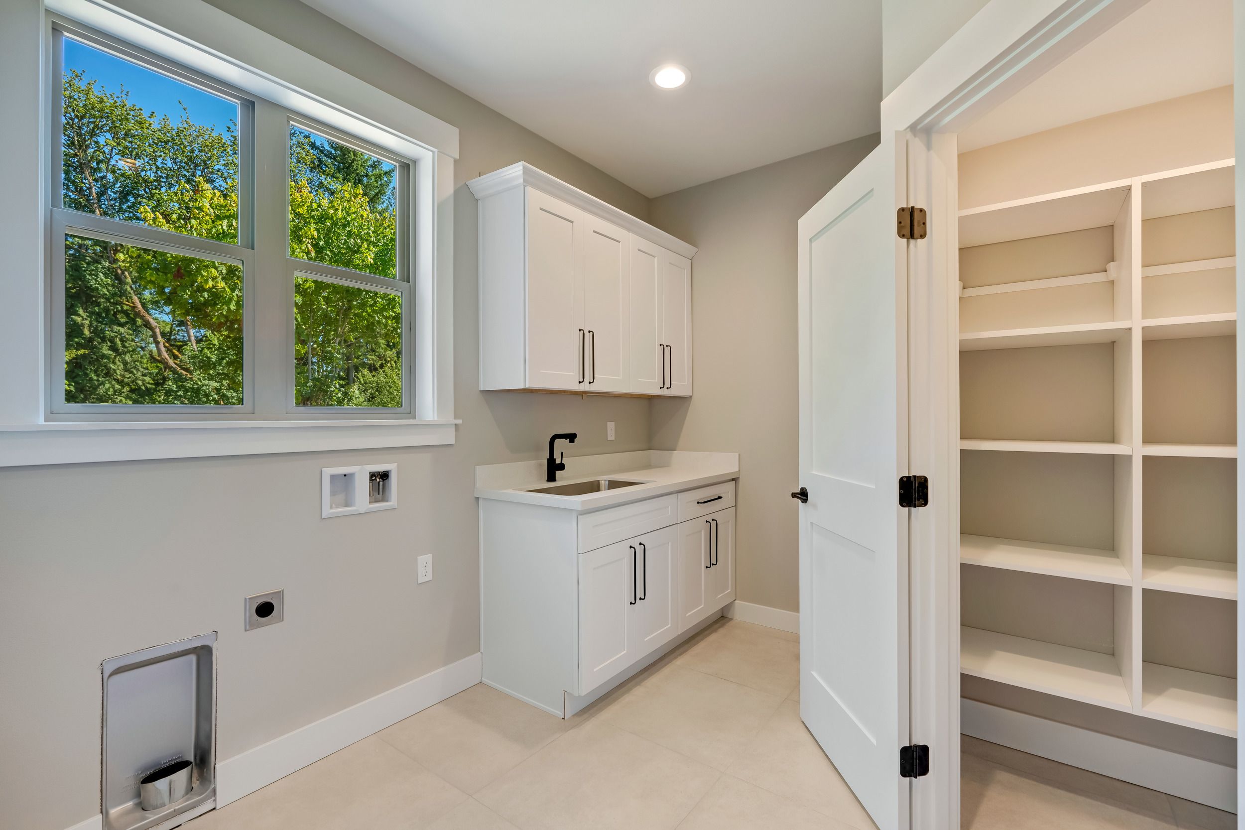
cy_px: 415
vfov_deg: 73.8
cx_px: 622
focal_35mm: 16
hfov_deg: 96.7
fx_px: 553
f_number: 9
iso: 400
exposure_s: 1/250
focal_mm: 16
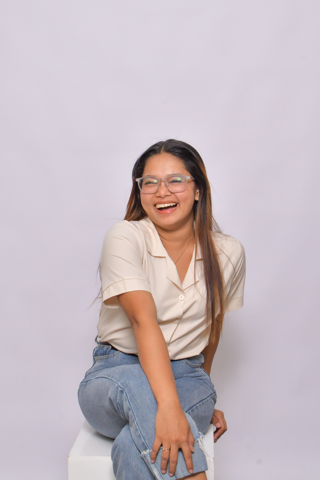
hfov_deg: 26.0
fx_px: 693
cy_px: 240
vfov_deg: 38.2
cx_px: 160
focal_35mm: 52
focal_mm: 35
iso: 1250
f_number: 11
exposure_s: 1/125
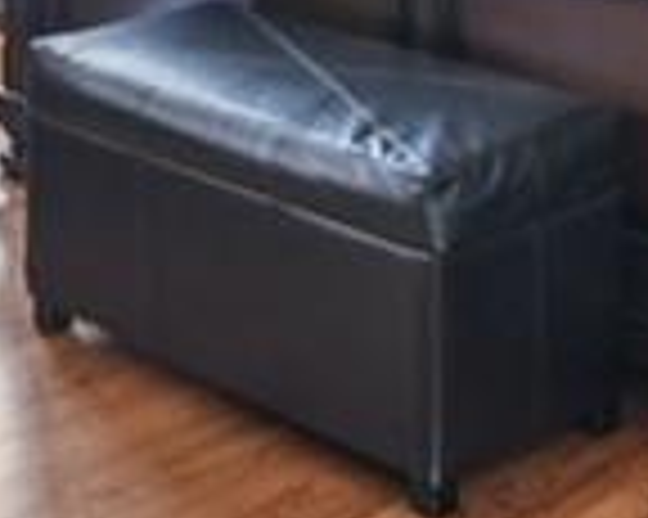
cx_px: 135
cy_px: -435
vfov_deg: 12.9
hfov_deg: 17.8
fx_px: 2051
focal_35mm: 107
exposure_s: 1/2.5
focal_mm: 16
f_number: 8
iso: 400
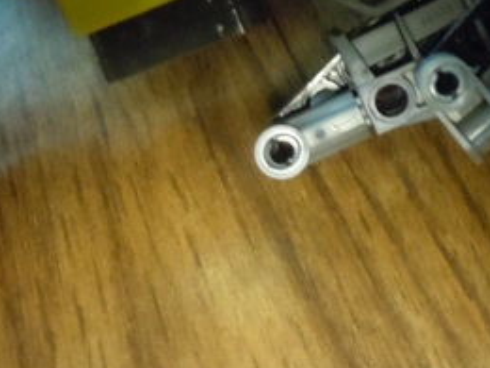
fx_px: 1217
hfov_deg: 21.4
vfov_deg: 16.7
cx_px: 560
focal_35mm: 86
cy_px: -26
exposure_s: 1/6
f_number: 3.7
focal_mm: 5
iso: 800
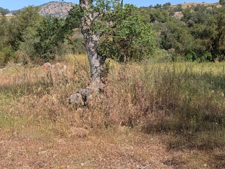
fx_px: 325
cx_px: 176
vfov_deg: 29.2
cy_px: 84
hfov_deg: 37.0
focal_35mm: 50
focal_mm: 6.9
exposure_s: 1/813
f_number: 1.68
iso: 20
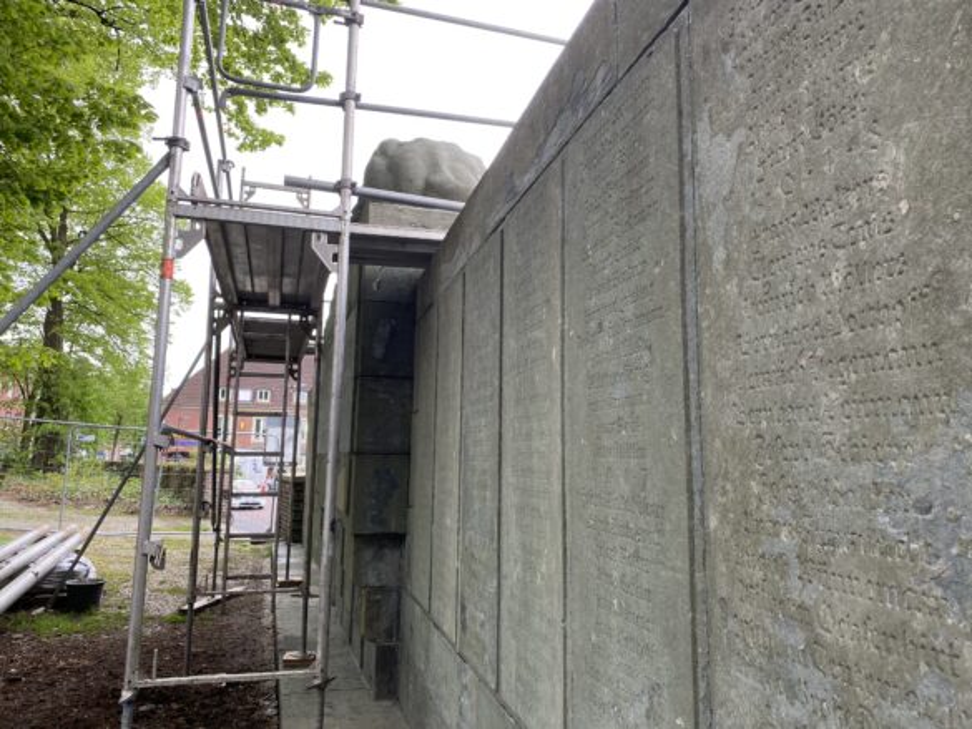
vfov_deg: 53.1
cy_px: 364
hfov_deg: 67.3
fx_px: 730
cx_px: 486
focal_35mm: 26
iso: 40
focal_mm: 4.25
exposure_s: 1/122
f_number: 1.8
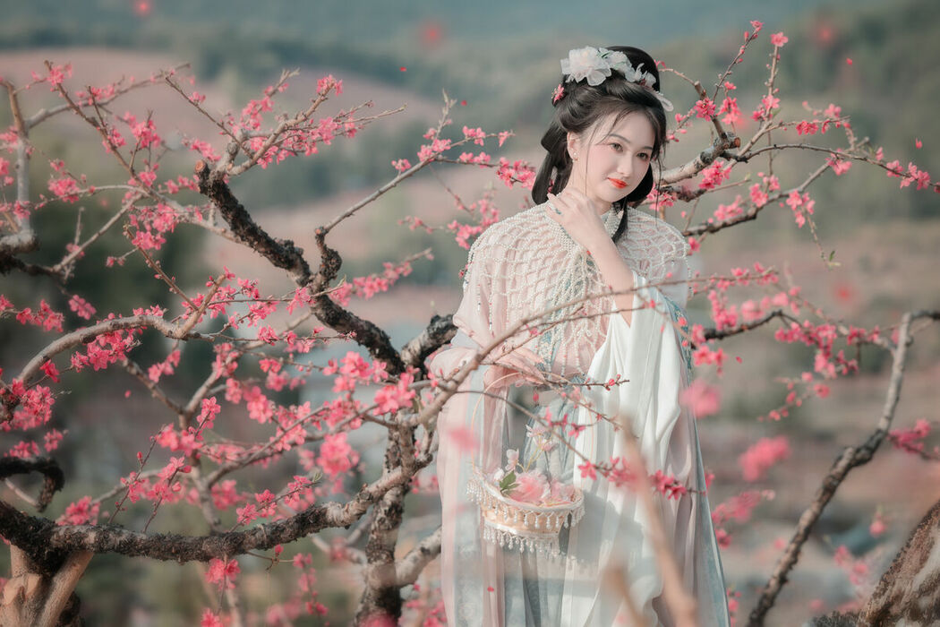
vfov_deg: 12.8
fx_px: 2794
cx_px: 470
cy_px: 314
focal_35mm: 107
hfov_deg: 19.1
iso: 50
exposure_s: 1/500
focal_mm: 108
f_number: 2.8
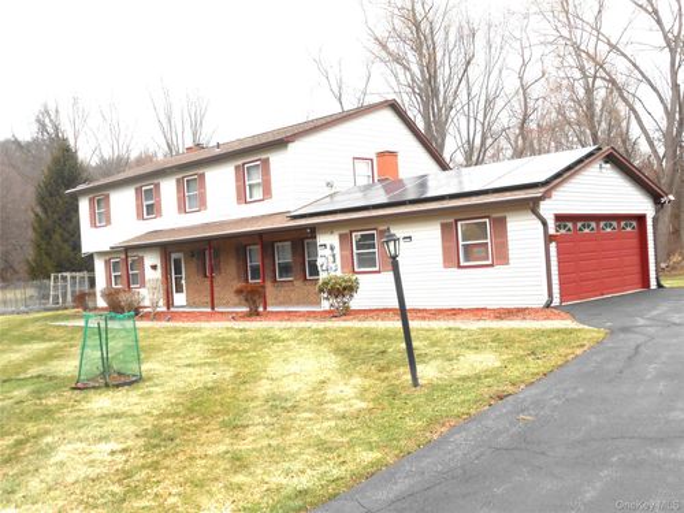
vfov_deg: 37.7
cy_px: 256
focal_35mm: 38
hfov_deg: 49.0
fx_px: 751
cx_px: 342
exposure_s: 1/60
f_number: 4.2
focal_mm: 6.8
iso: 80
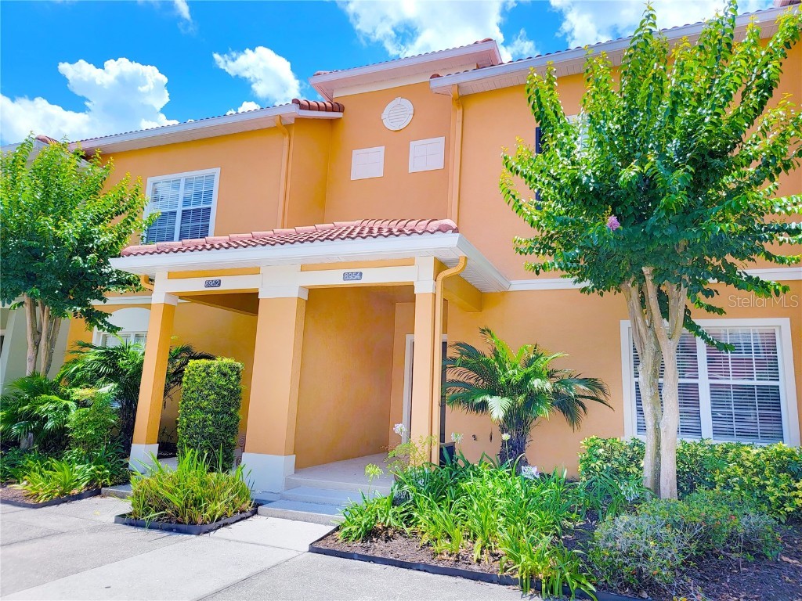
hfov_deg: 71.6
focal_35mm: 24
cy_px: 300
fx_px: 556
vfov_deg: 56.8
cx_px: 401
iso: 16
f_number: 1.8
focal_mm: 6.7
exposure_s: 1/746
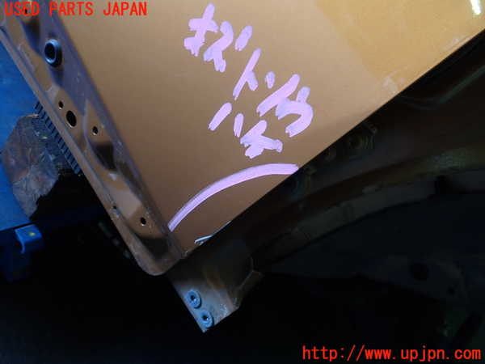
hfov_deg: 60.0
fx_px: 420
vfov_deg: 46.8
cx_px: 242
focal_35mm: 30
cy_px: 182
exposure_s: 1/60
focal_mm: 5.4
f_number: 2.3
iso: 200
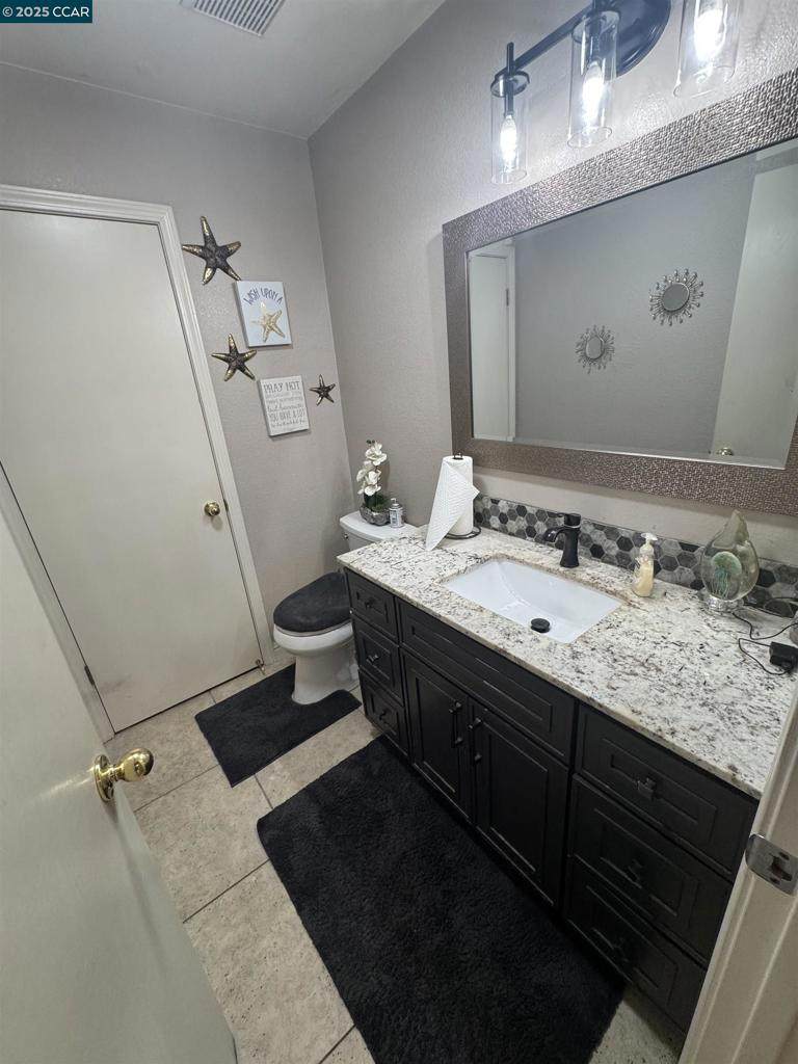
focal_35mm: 14
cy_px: 532
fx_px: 430
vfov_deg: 102.1
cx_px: 399
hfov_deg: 85.7
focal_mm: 2.22
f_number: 2.2
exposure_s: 1/120
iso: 250
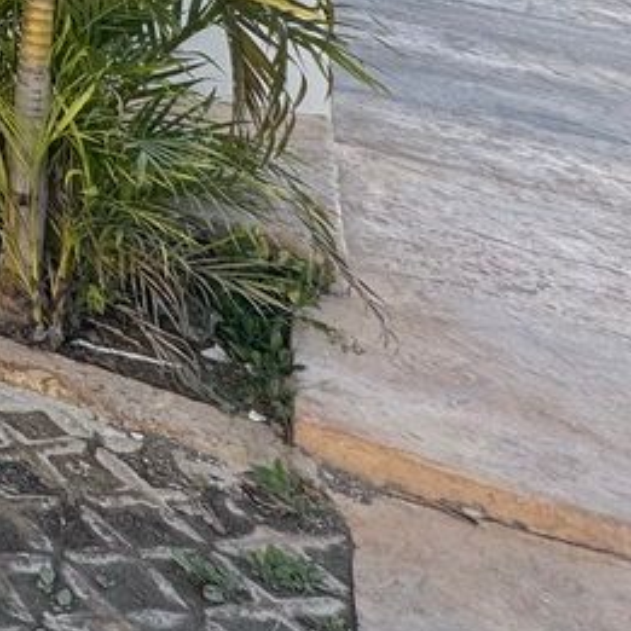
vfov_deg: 22.6
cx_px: -624
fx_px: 1176
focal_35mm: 57
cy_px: -394
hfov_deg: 18.9
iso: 40
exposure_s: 1/443
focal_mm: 2.22
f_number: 2.2
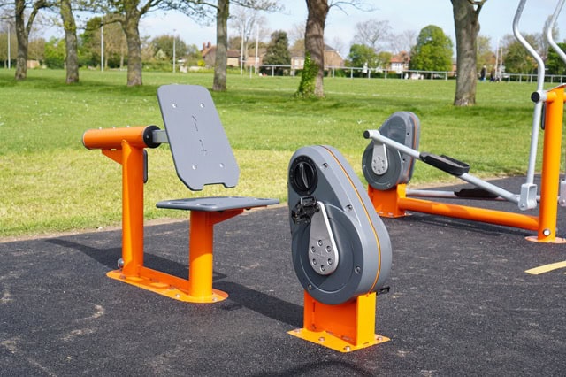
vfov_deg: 25.7
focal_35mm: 52
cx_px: 283
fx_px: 825
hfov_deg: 37.9
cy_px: 188
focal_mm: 35
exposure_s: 1/250
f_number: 5.6
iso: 100
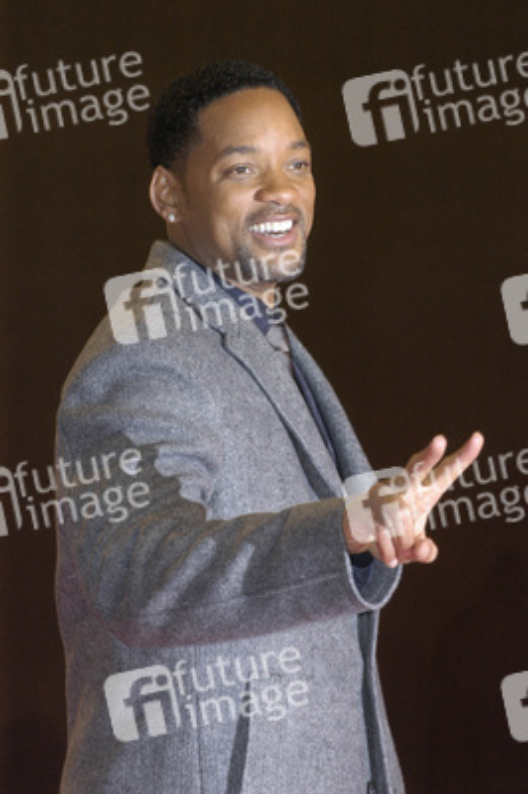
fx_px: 4297
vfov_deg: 10.6
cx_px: 264
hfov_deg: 7.0
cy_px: 397
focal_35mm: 195
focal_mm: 130
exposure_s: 1/100
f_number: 6.3
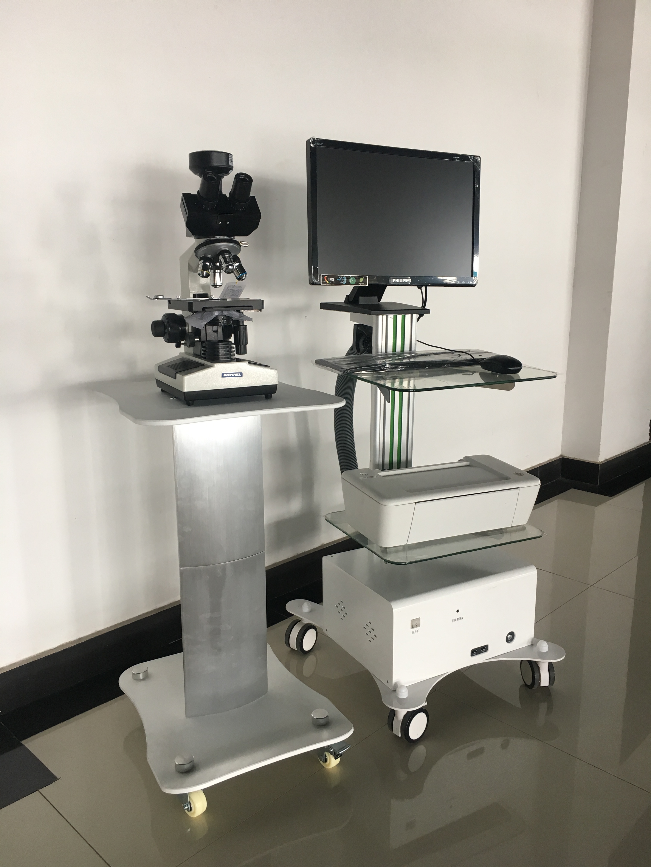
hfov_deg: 48.2
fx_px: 727
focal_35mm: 29
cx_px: 326
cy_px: 434
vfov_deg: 61.7
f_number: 2.2
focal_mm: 4.15
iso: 40
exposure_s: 1/33
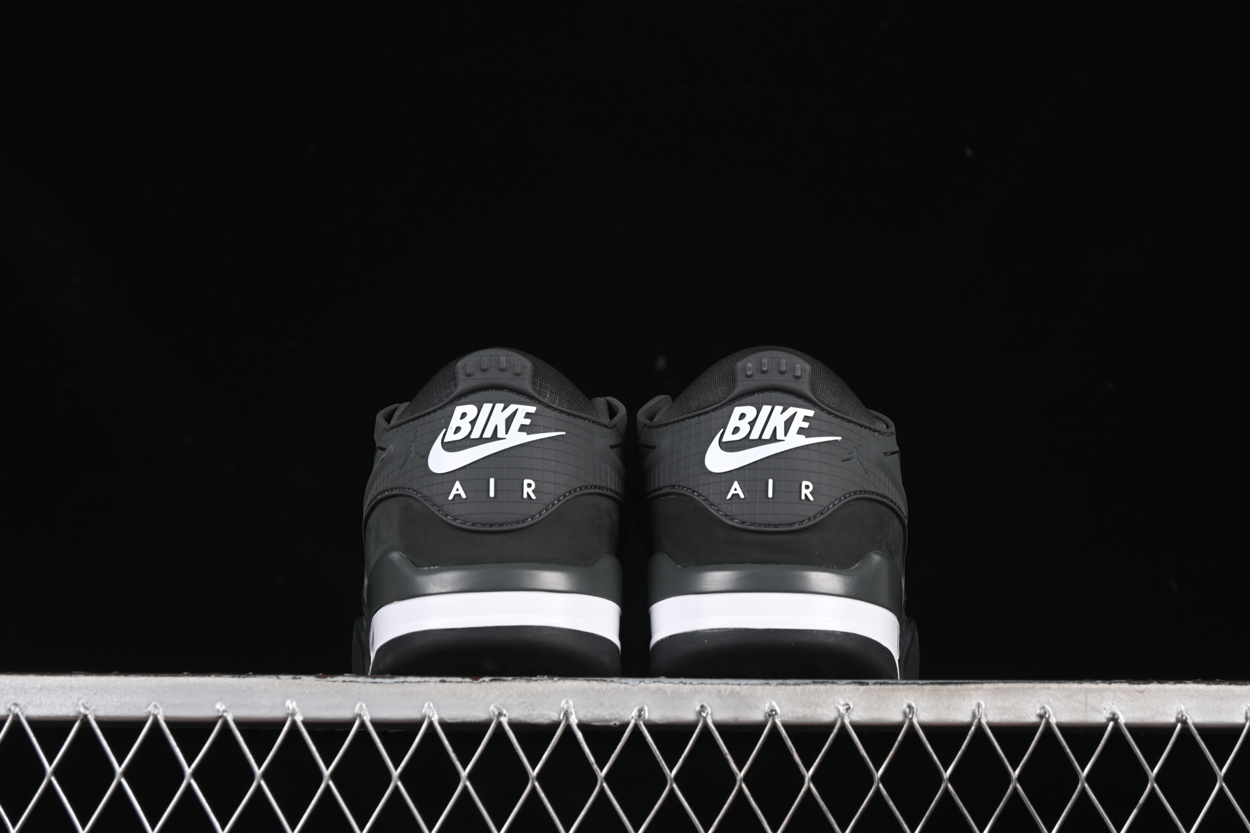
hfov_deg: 27.0
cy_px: 416
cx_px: 625
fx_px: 2604
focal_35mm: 75
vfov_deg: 18.2
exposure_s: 1/60
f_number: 6.3
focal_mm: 50
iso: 160
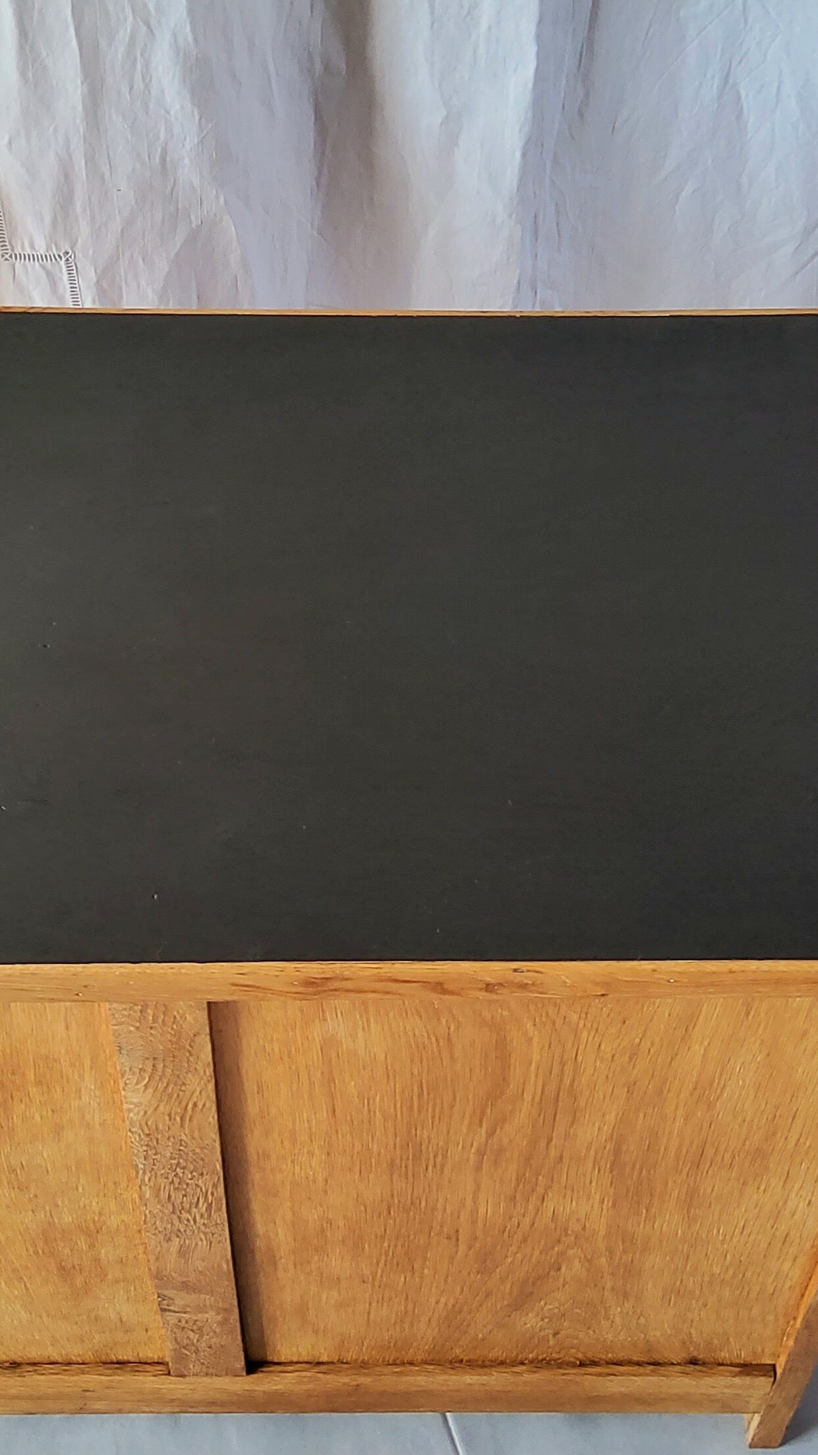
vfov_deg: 39.2
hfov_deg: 22.6
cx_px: 400
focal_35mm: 53
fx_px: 2044
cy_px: 751
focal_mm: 3.08
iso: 160
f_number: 2
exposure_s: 1/120
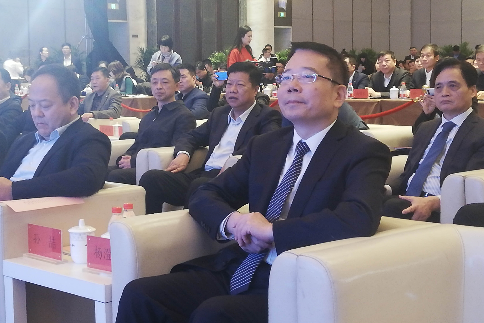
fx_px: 968
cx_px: 171
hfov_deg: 27.9
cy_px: 129
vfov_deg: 18.9
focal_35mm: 72
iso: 500
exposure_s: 1/24
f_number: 2.2
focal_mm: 3.81
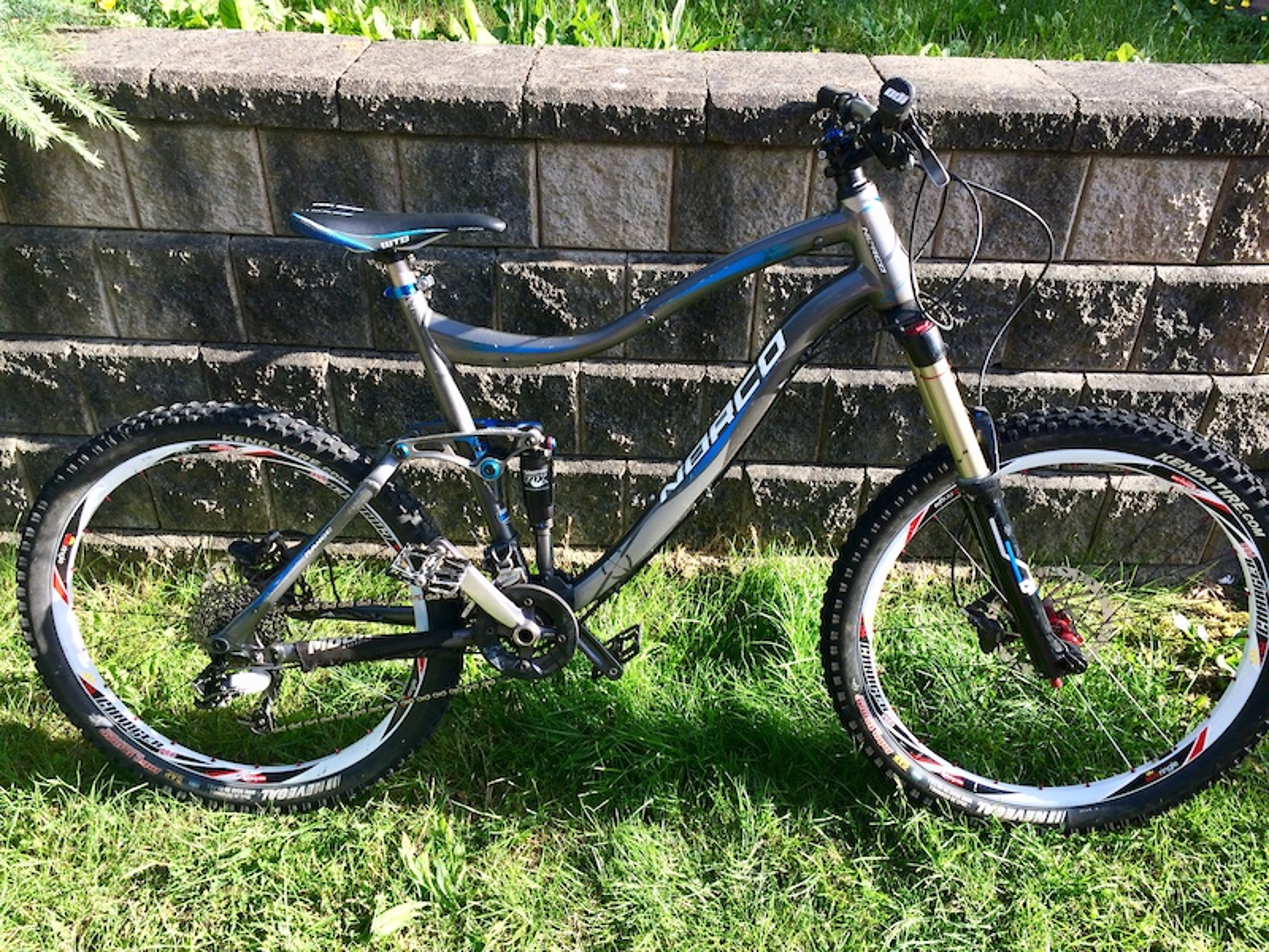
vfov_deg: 48.2
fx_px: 1063
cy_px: 476
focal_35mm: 29
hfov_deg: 61.7
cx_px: 634
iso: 32
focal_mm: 4.15
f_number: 2.2
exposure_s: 1/370
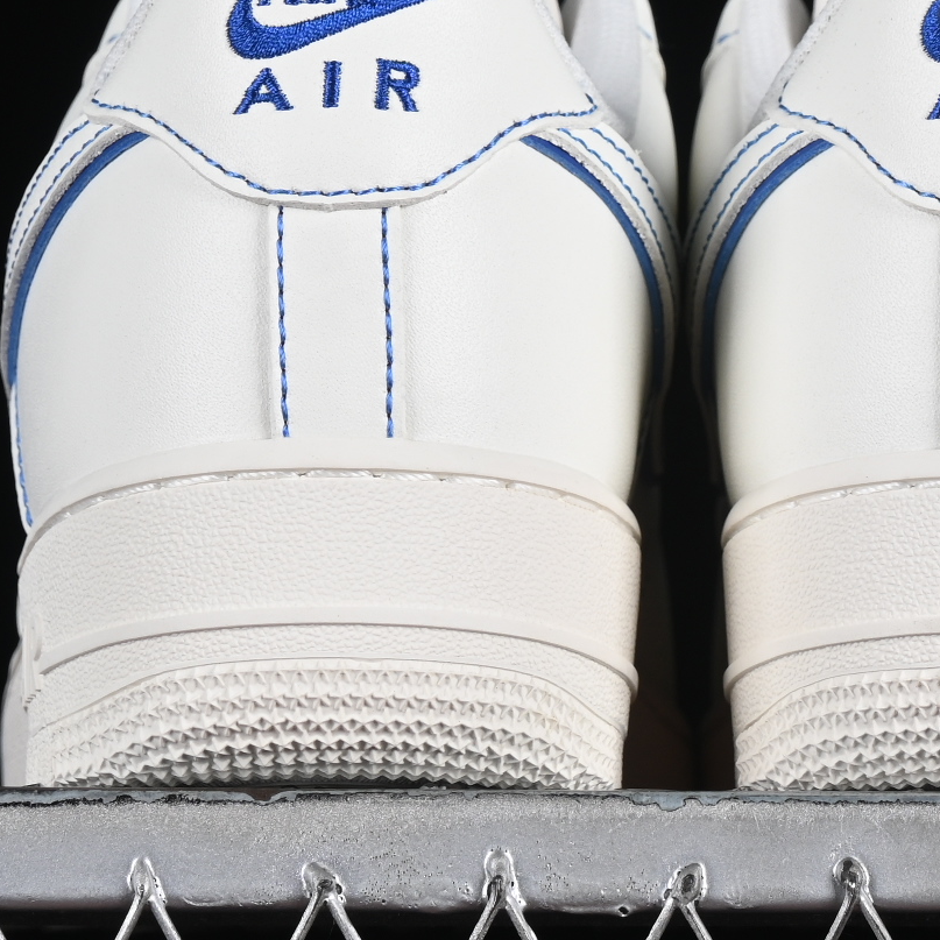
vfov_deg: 7.9
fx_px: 6759
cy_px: 111
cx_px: 723
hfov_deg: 7.9
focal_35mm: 220
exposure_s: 1/100
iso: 160
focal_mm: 50
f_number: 8
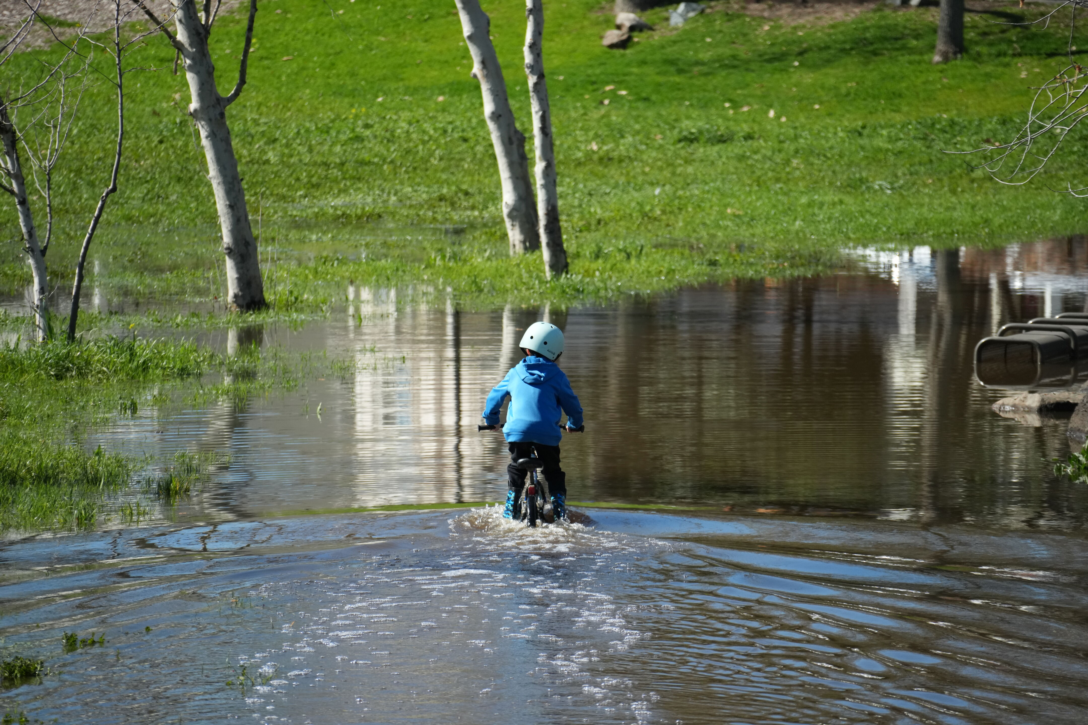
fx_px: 9066
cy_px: 362
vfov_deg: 4.6
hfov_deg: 6.9
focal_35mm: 300
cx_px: 544
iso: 1250
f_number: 7.1
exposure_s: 1/2500
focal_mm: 300
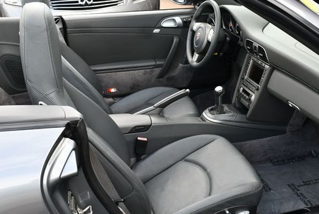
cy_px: 111
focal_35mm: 47
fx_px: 417
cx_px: 176
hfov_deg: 41.8
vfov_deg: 28.7
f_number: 5.6
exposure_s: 1/250
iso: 400
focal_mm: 18
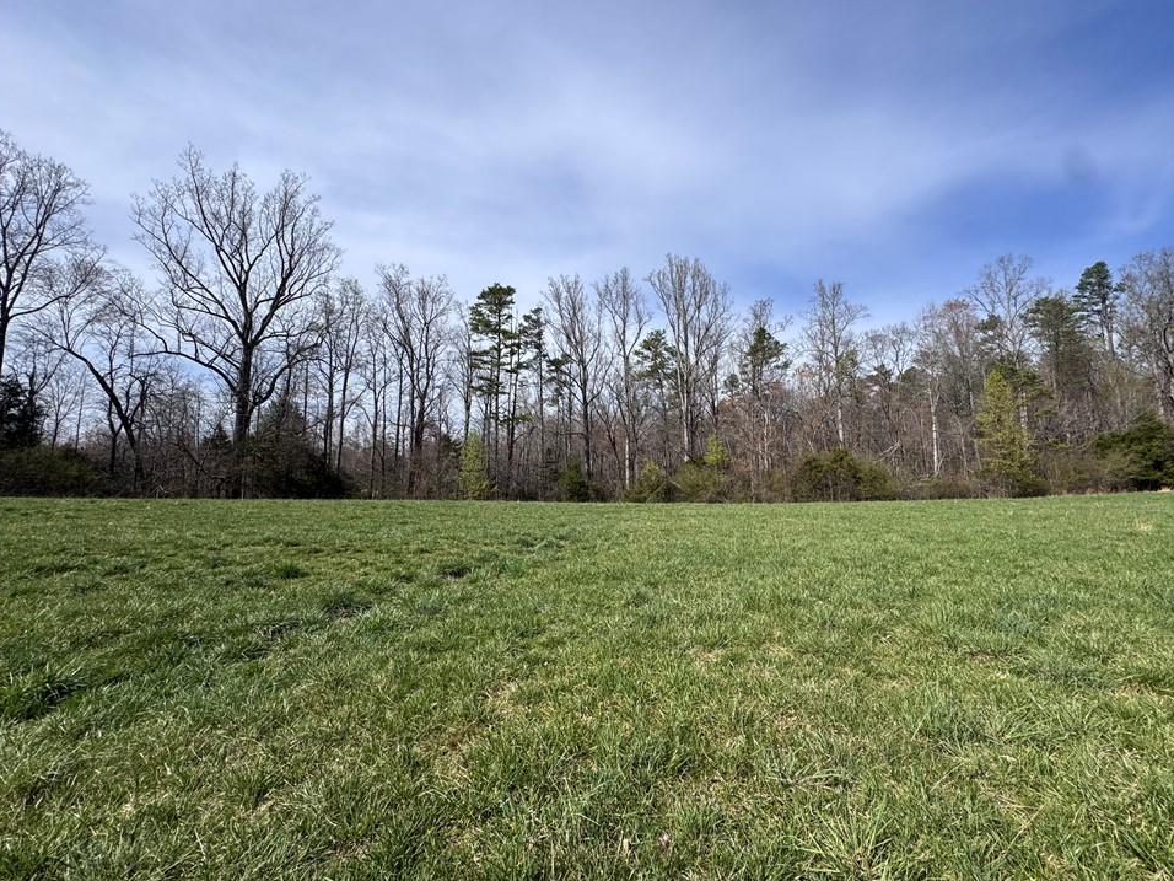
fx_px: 509
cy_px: 431
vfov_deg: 81.7
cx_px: 616
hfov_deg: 98.1
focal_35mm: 15
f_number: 2.2
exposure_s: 1/2342
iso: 50
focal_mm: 2.22
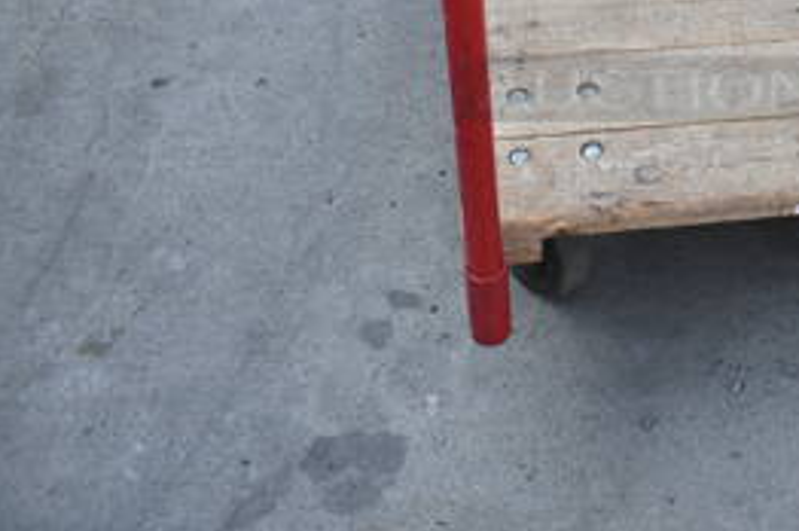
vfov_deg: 20.6
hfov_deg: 29.8
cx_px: 799
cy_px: -40
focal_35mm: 63
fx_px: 1397
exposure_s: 1/100
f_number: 5
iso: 100
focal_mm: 18
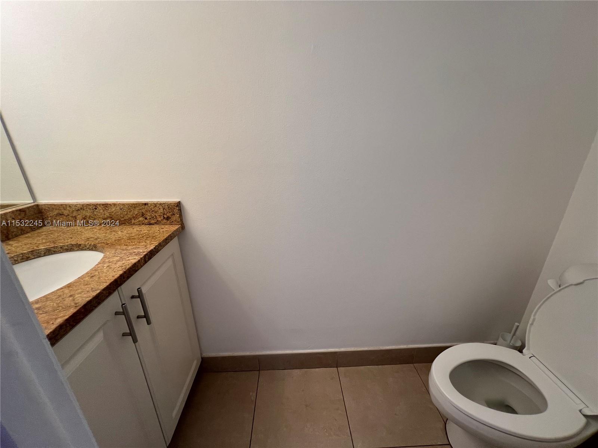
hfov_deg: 106.2
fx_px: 225
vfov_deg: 89.9
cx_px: 299
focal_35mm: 13
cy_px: 224
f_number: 1.8
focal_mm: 1.57
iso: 64
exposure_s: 1/120
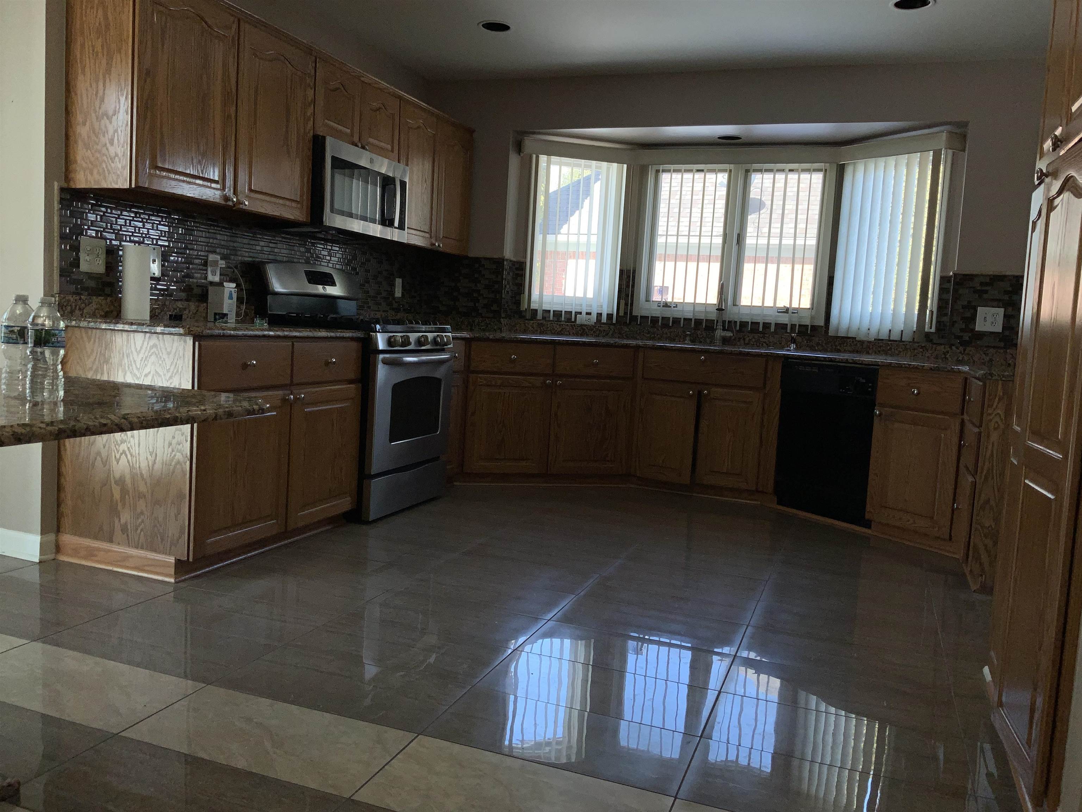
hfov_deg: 61.7
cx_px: 541
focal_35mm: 29
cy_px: 406
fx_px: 906
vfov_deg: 48.2
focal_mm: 3
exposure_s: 1/183
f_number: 1.8
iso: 16
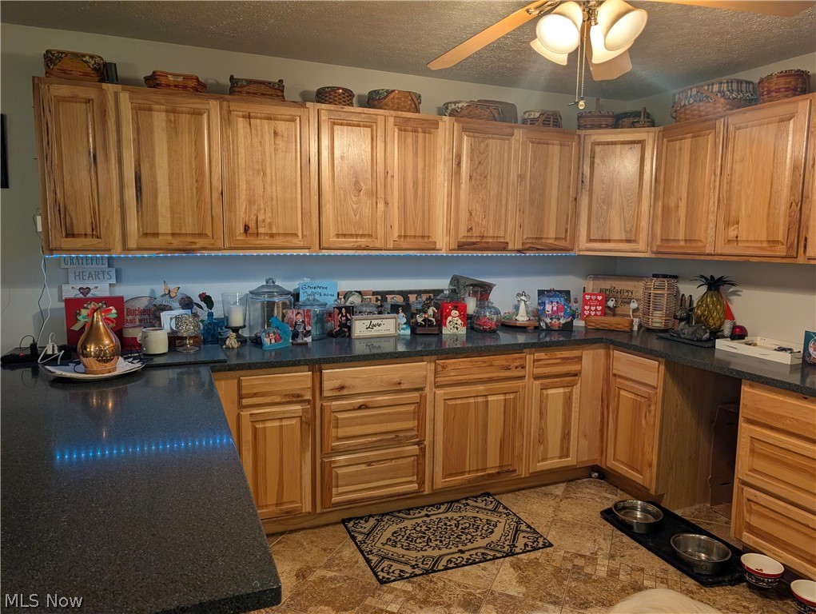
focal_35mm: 24
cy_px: 307
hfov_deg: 71.5
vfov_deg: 56.9
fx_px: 566
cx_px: 408
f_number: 1.68
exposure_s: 1/120
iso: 36
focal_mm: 6.9
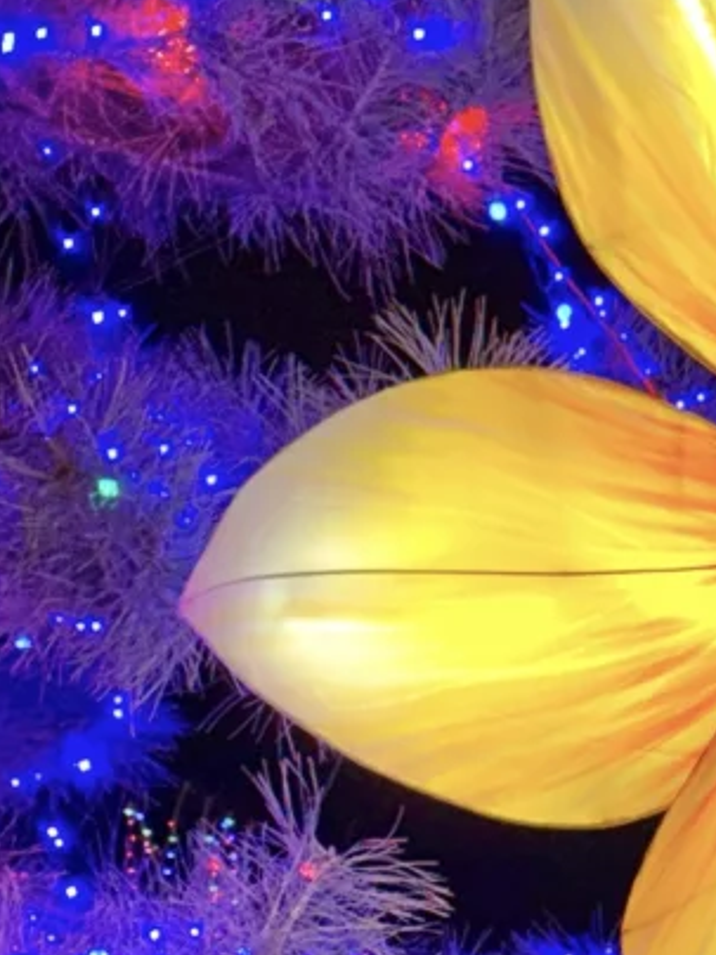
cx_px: 1267
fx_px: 4716
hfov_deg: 8.4
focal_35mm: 171
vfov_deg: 11.0
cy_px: 1591
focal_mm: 6.76
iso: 64
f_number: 1.78
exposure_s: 1/22
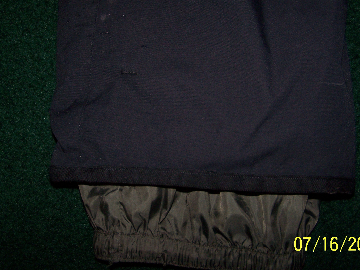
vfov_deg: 29.6
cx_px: 177
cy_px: 116
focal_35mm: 49
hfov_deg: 38.9
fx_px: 510
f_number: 2.8
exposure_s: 1/60
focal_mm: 6.3
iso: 140
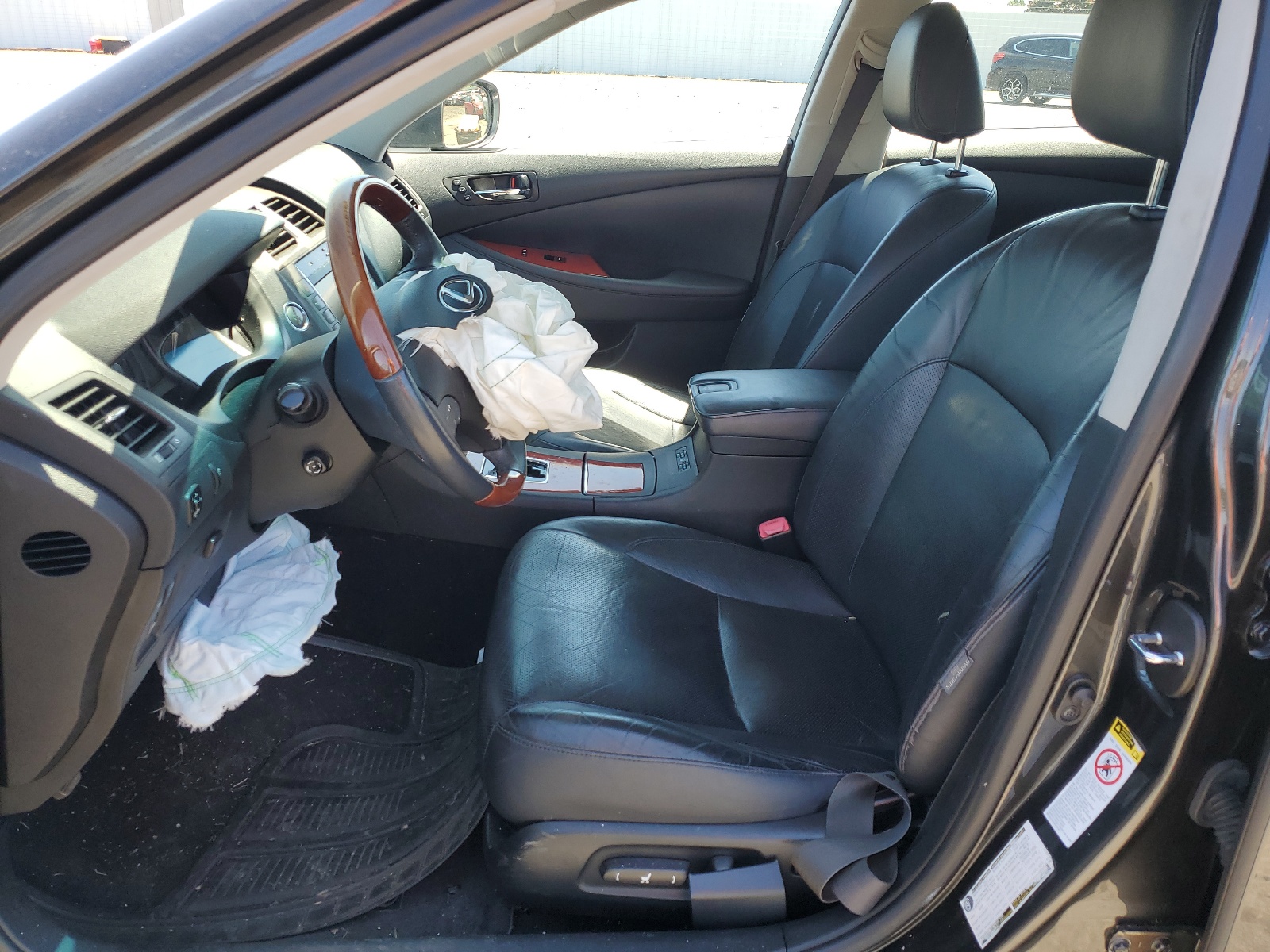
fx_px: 954
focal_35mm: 26
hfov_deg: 67.3
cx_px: 635
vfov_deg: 53.1
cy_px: 476
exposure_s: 1/286
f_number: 1.5
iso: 50
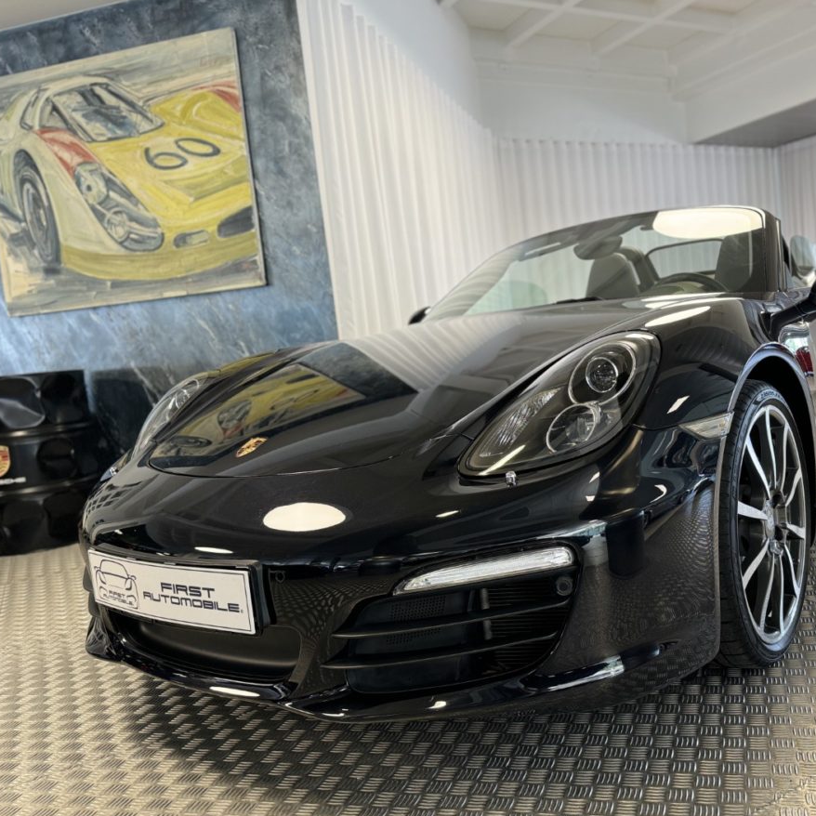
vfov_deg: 55.6
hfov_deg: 55.0
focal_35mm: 29
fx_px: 773
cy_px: 403
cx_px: 506
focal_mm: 6.76
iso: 125
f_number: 1.78
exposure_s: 1/100
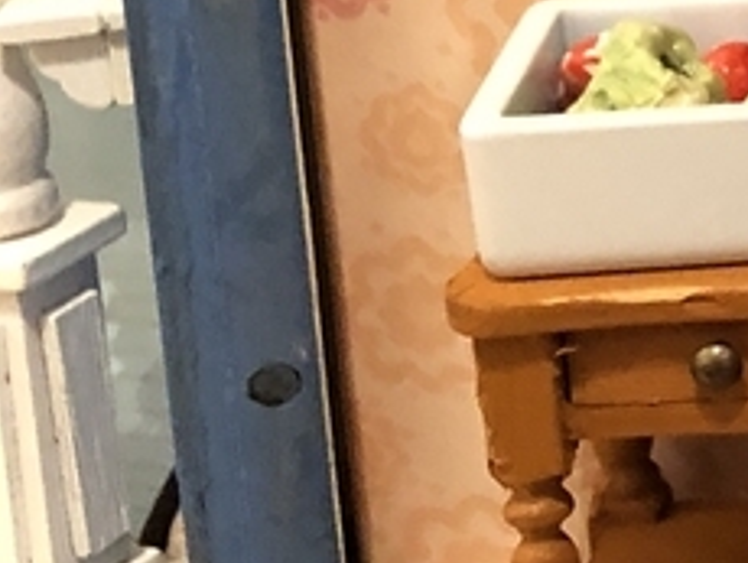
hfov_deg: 10.9
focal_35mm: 146
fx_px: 3158
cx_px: 1948
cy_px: -303
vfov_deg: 9.8
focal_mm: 3.99
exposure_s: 1/5
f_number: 1.8
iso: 100
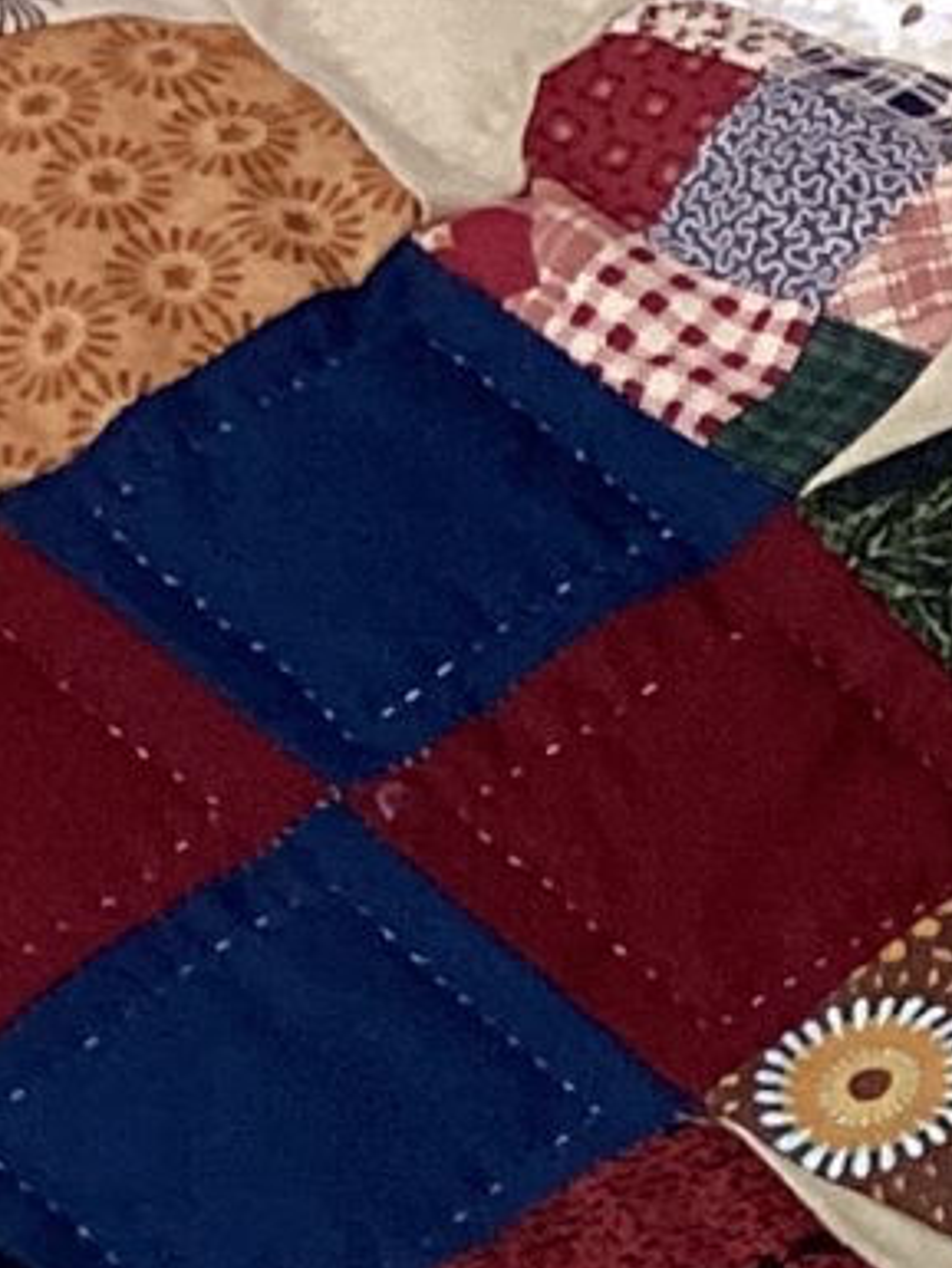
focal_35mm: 206
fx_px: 7550
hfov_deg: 6.8
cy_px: 2490
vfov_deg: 9.1
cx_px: 2365
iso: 100
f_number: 2.4
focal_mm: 3.3
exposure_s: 1/60
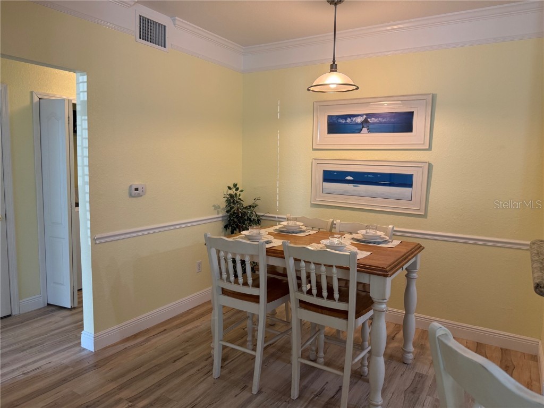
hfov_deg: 71.6
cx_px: 272
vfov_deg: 56.8
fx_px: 377
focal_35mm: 24
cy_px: 204
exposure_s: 1/60
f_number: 1.78
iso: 160
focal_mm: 6.76
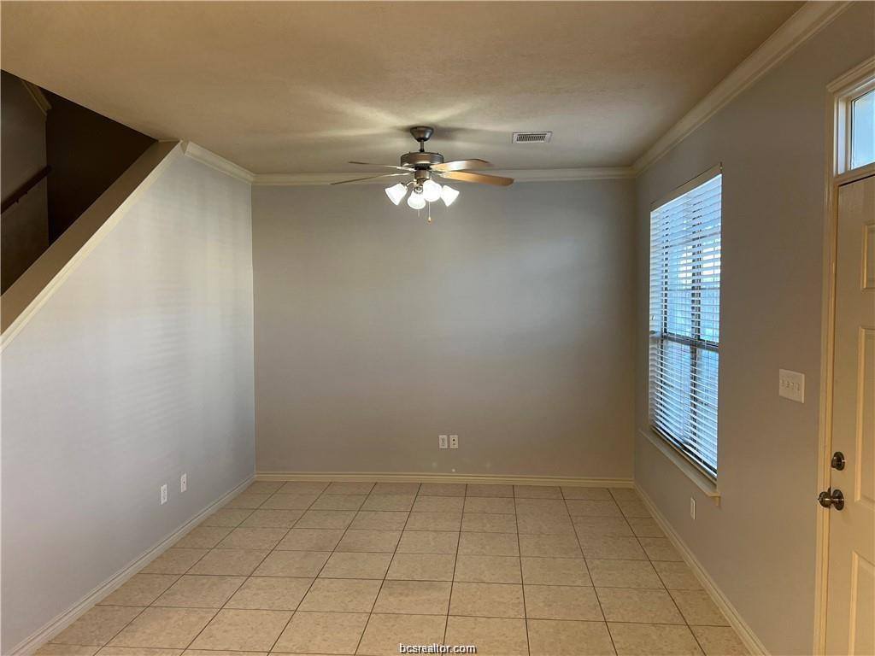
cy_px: 328
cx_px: 438
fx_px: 657
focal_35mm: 26
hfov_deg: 67.3
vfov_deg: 53.1
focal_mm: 5.7
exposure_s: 1/120
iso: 80
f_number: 1.5
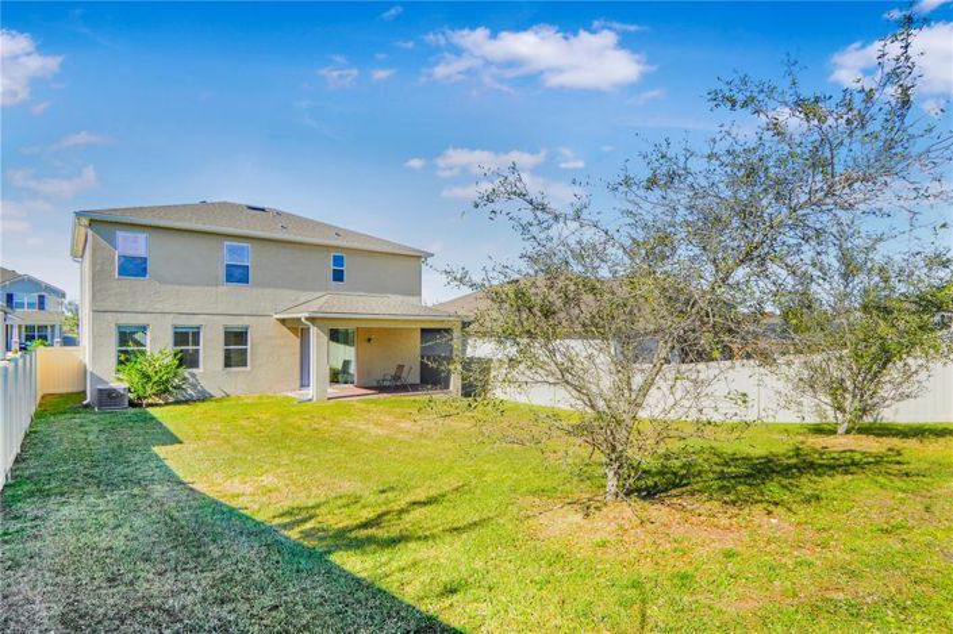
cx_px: 476
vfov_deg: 67.3
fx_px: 476
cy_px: 317
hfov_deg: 90.0
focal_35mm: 18
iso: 100
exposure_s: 1/320
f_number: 6.3
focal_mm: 12
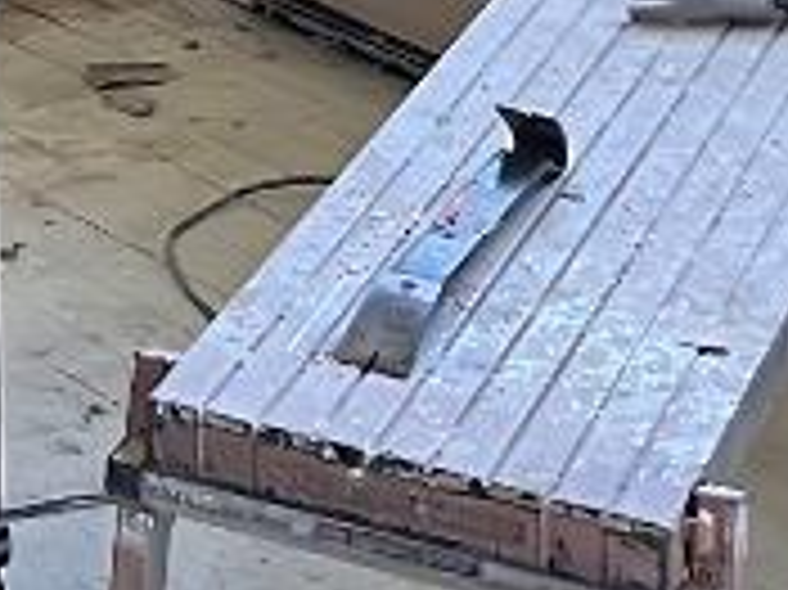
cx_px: -495
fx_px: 3458
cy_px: -441
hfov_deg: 12.2
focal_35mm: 152
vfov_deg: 9.3
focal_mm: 5.7
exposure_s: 1/76
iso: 125
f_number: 1.5
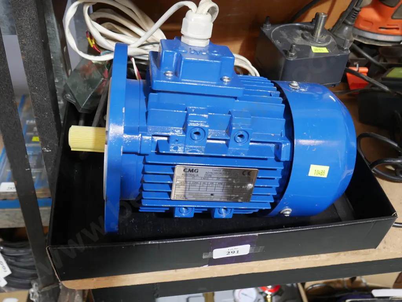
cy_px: 151
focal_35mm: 34
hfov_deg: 53.9
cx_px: 201
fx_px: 395
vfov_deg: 41.8
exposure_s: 1/60
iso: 1000
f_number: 4.5
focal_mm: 17
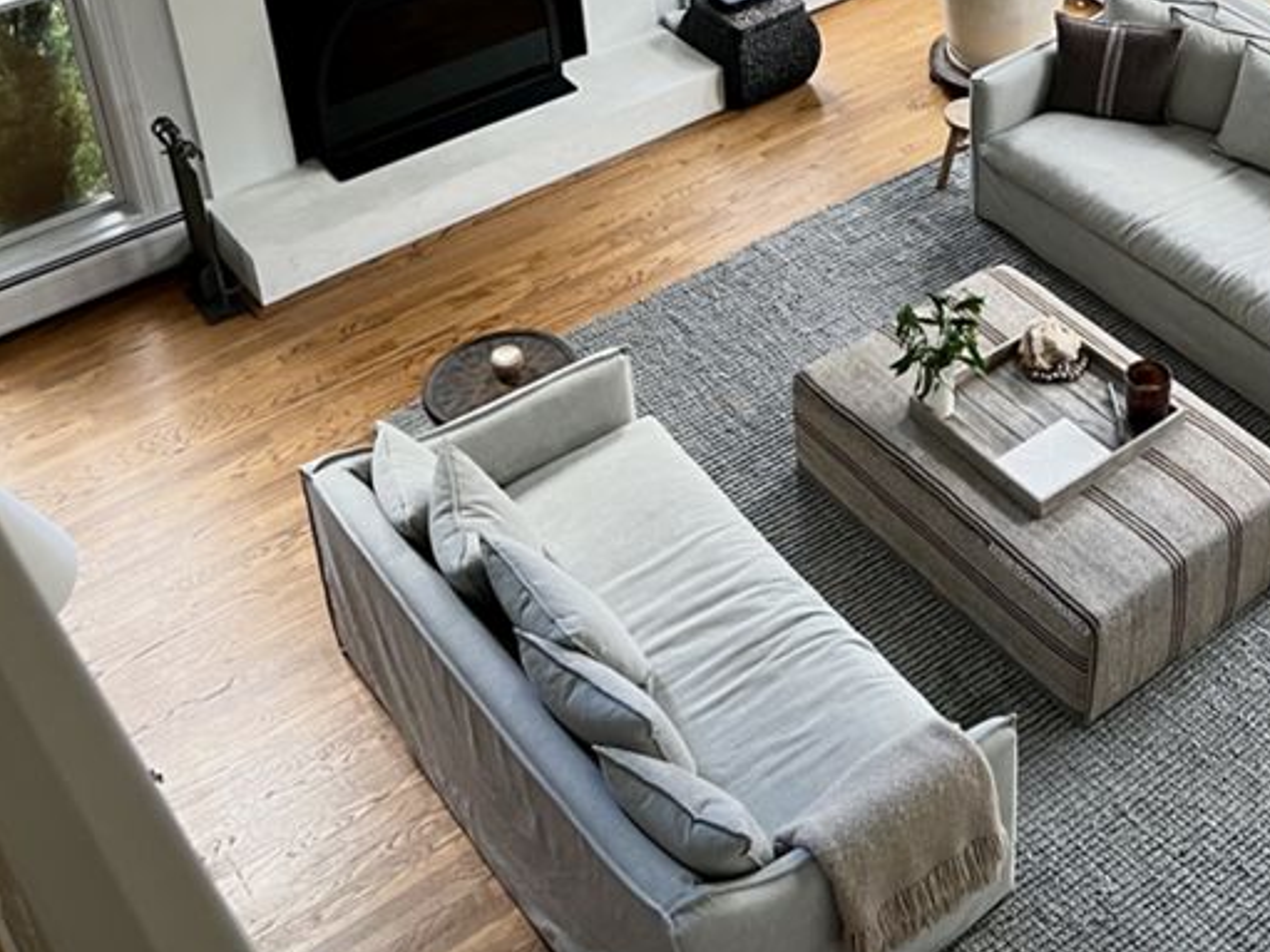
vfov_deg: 25.4
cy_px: 37
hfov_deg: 33.9
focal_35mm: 55
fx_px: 2017
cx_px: 1019
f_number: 1.5
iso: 125
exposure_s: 1/73
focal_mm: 5.7
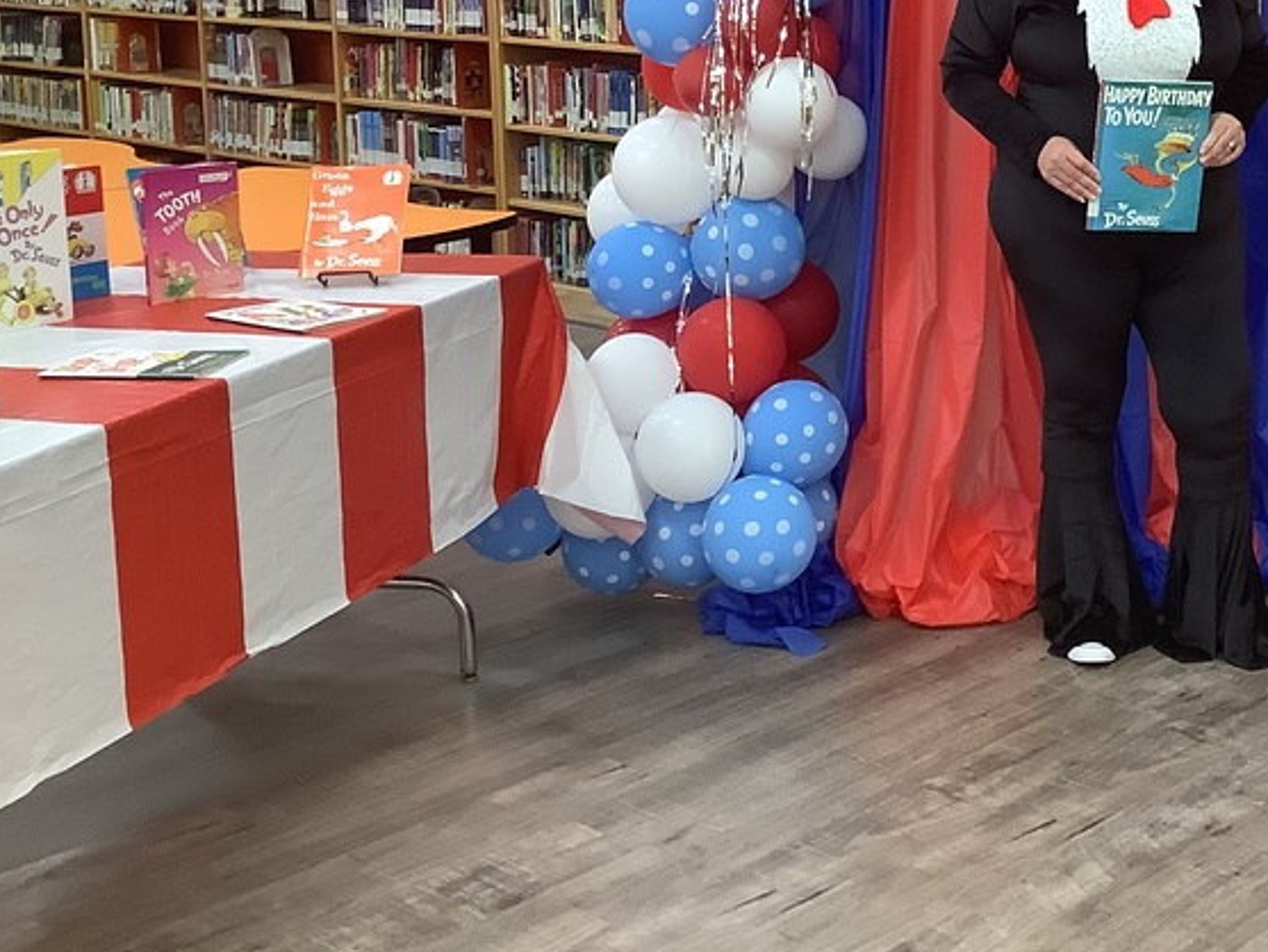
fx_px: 2088
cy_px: 130
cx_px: 1156
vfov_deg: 25.0
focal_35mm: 57
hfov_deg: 32.0
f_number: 2.4
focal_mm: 3.3
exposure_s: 1/60
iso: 160
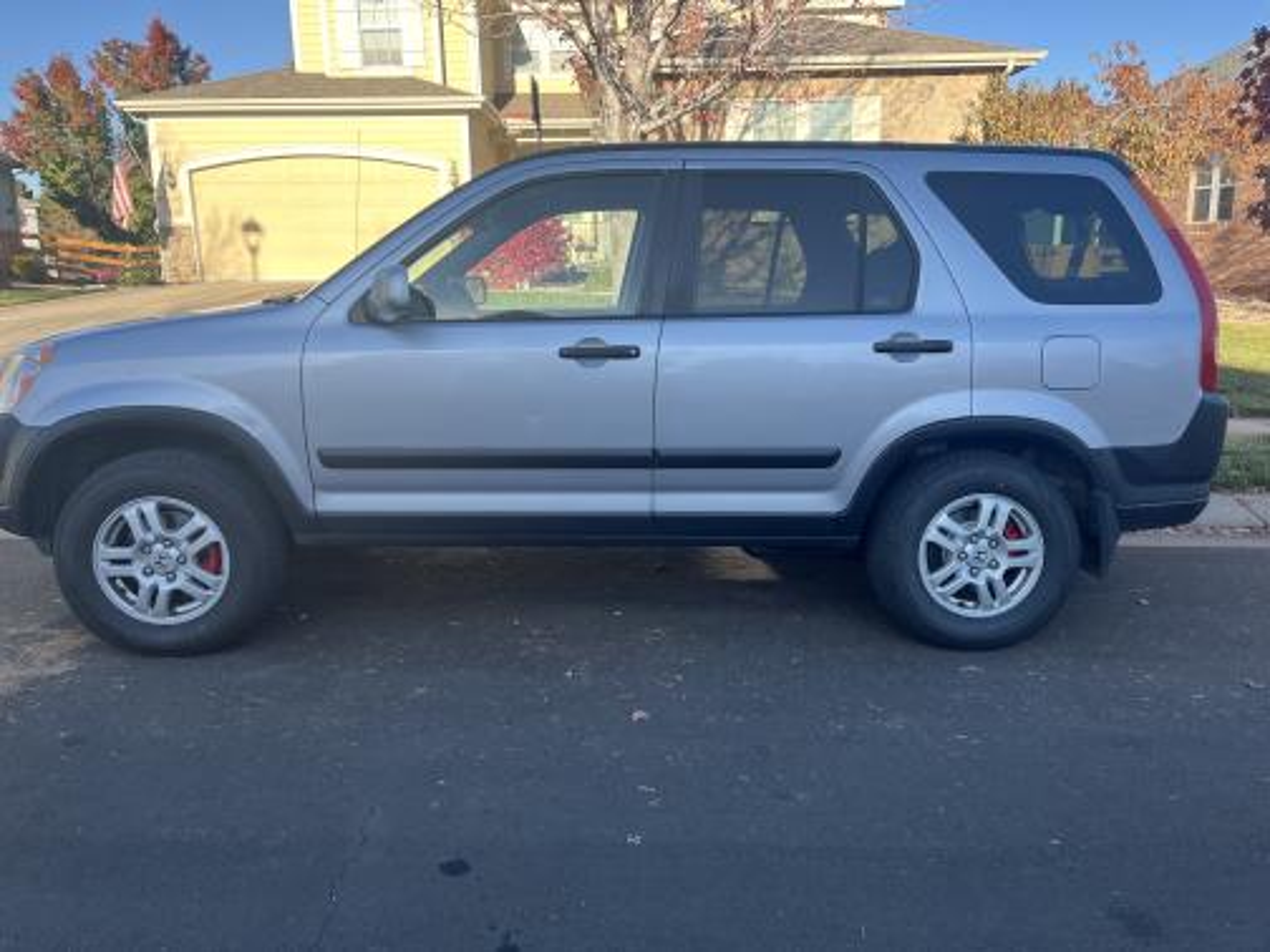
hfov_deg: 67.3
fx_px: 954
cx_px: 635
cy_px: 476
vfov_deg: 53.1
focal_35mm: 26
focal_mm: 5.1
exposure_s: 1/816
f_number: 1.6
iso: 50
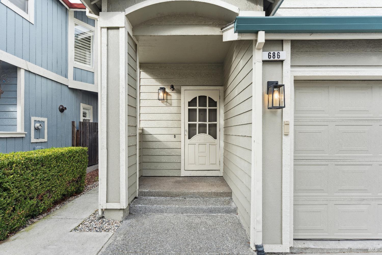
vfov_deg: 70.8
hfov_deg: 93.6
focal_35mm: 17
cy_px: 128
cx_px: 191
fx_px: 179
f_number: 9
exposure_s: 1/100
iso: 200
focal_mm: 16.9
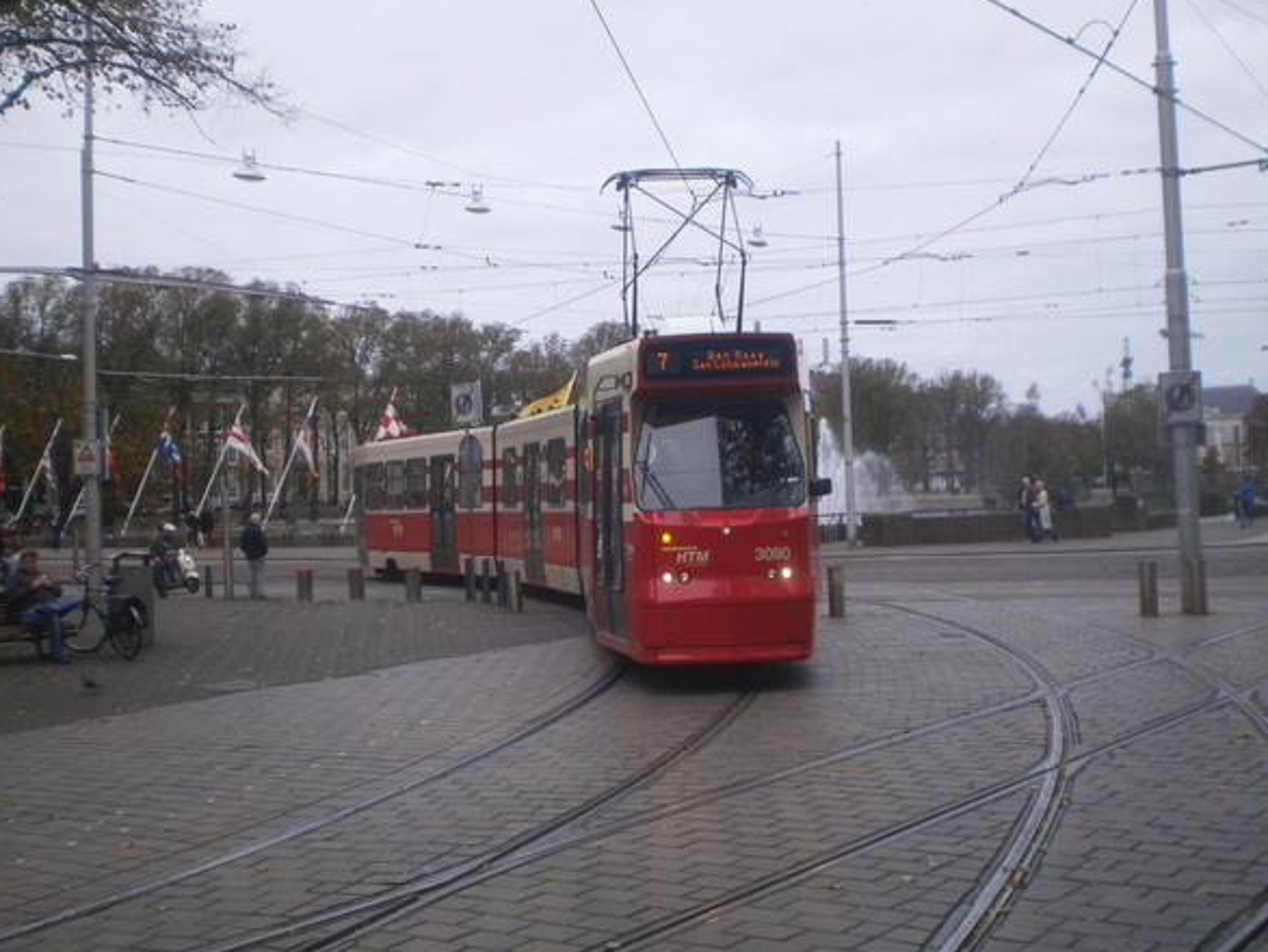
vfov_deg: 33.6
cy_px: 476
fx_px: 1576
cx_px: 623
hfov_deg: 43.8
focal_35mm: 43
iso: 100
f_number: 4.9
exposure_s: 1/160
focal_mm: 7.4
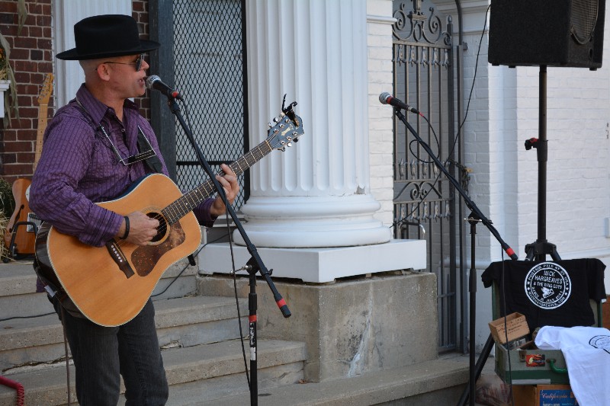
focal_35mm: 82
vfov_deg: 16.5
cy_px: 203
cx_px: 305
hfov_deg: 24.6
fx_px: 1398
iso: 320
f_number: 5.6
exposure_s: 1/125
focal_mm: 55
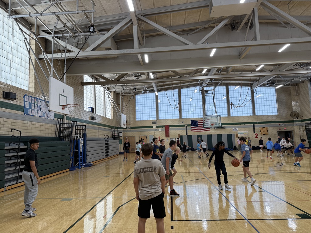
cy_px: 116
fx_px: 216
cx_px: 156
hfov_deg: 71.6
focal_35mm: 24
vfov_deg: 56.8
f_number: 1.78
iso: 80
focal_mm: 6.76
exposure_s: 1/120
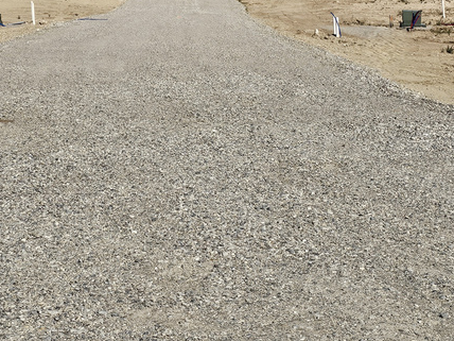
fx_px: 721
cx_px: 108
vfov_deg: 24.7
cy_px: -39
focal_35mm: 55
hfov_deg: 34.1
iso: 10
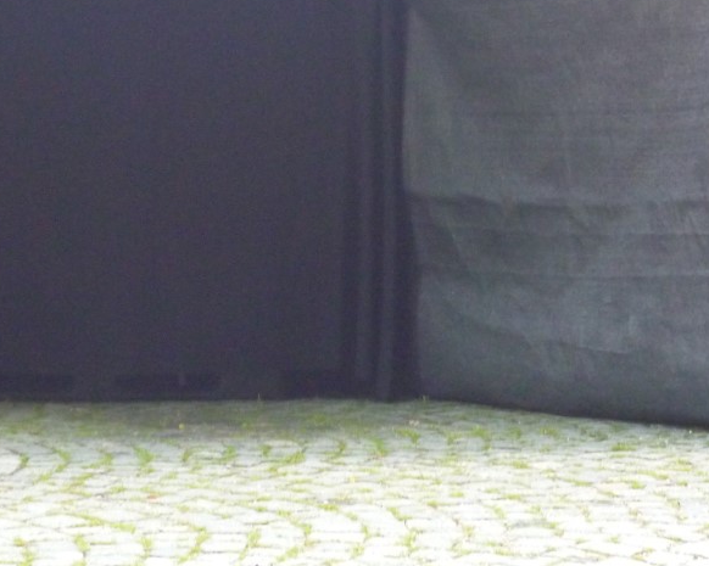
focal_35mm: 116
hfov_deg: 16.5
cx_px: 228
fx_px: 2433
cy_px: -62
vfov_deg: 13.0
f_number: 4
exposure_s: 1/10
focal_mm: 8.6
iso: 400
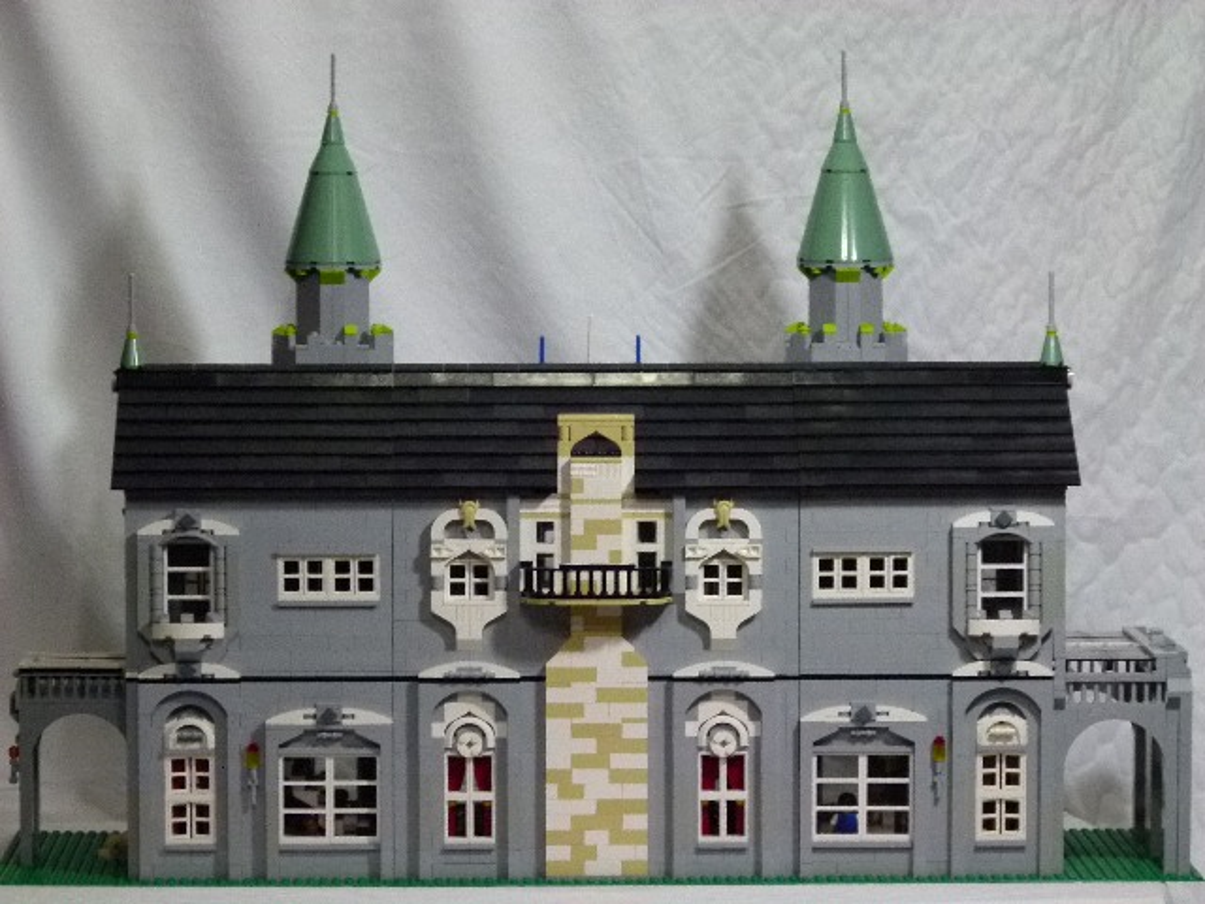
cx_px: 602
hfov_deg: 11.4
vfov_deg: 8.6
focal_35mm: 173
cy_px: 452
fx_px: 6022
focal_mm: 31.2
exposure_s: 1/40
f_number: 3.8
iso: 400
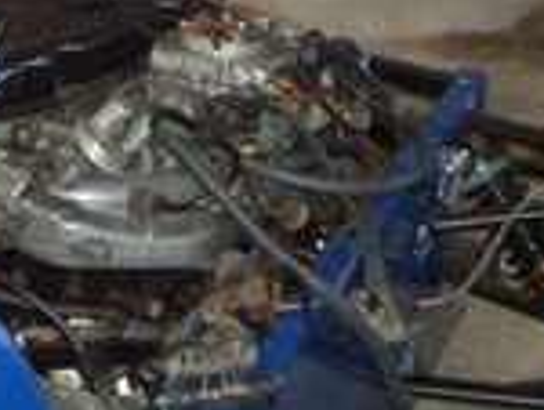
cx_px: -109
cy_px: -443
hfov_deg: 12.9
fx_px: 2345
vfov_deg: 9.3
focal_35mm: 149
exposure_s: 1/60
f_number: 2.6
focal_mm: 5.8
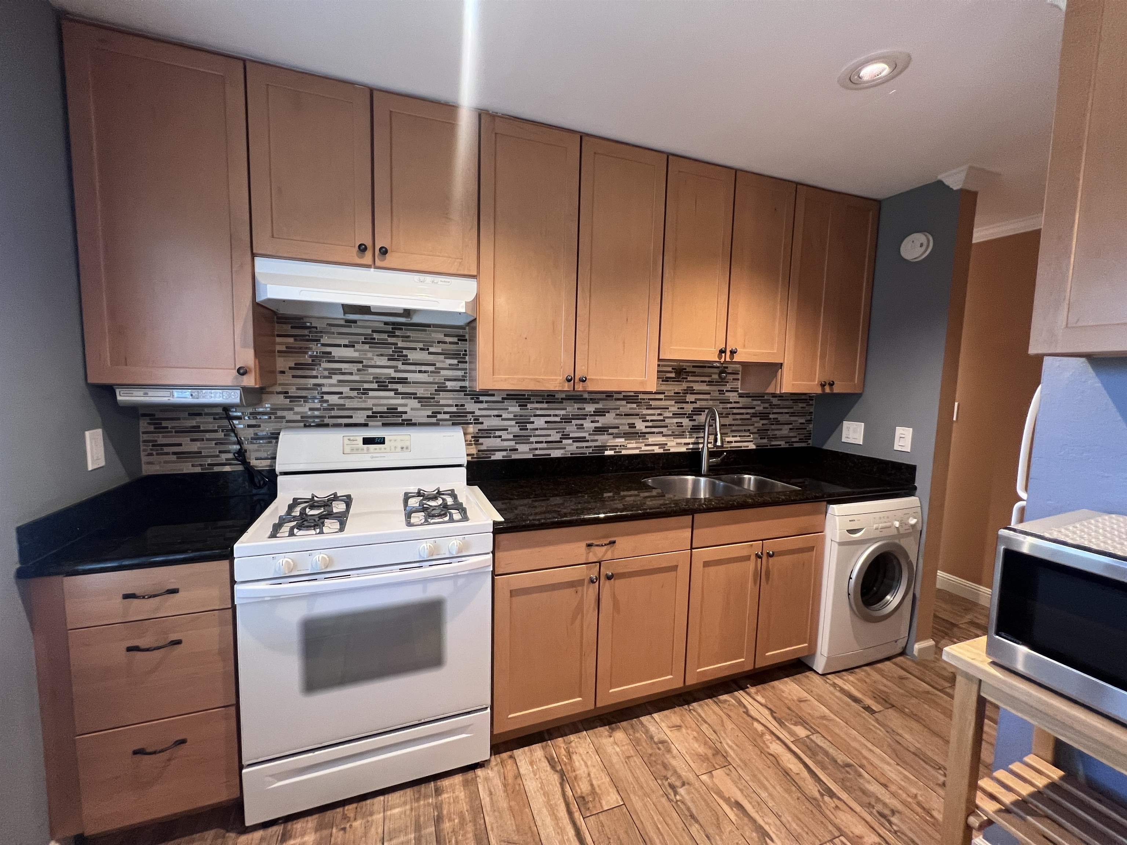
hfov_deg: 106.2
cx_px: 564
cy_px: 422
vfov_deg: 89.9
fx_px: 423
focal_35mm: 13
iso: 200
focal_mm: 1.57
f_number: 1.8
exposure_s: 1/60
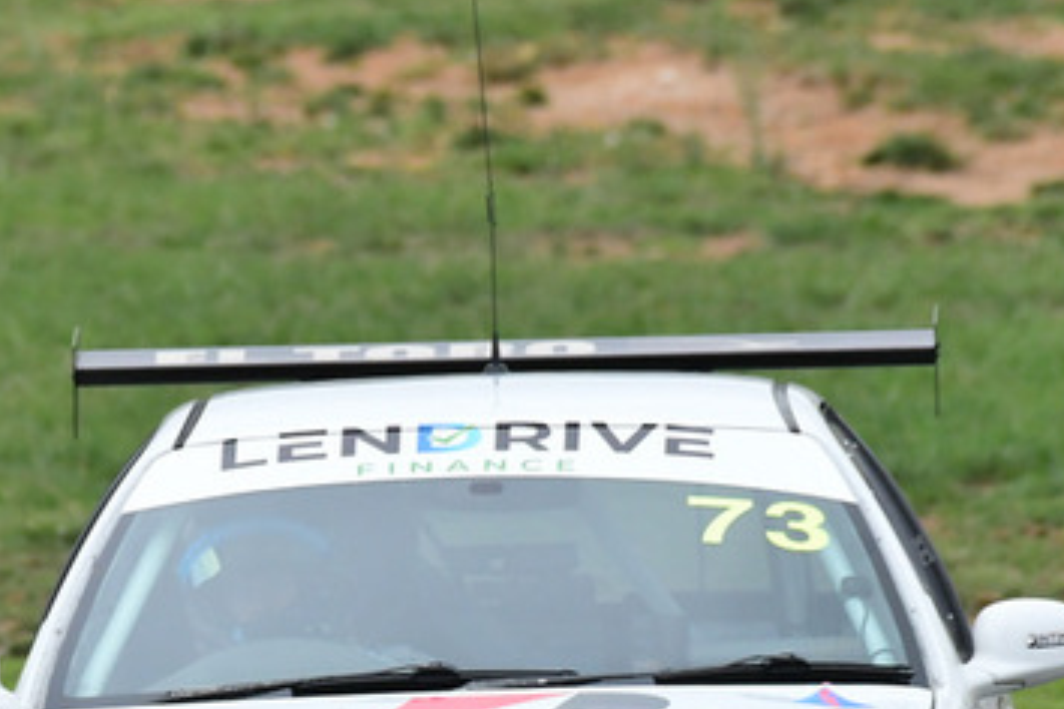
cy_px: 592
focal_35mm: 1697
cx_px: 237
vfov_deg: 0.8
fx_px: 50152
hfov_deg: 1.2
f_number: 10
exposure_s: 1/640
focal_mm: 500
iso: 1600
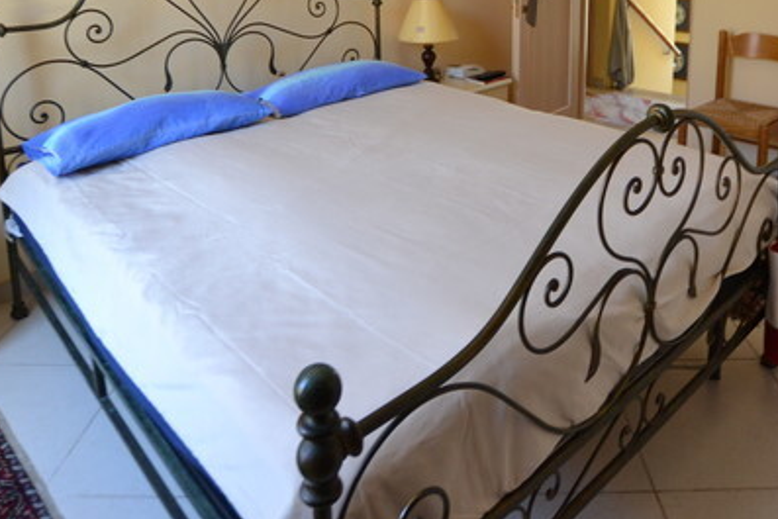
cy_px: 20
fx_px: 627
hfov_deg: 63.4
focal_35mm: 29
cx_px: 443
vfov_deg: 40.3
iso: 450
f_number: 3.5
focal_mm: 10
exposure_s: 1/60
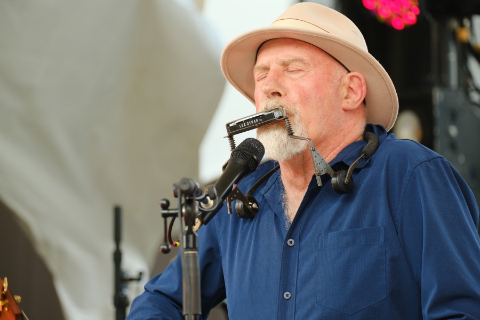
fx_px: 6000
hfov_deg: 4.6
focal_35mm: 450
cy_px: 160
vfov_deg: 3.1
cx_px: 240
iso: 1250
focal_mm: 300
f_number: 5.6
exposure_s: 1/250
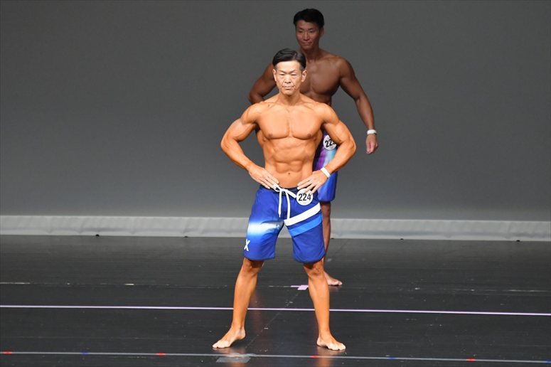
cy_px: 184
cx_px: 276
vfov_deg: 4.0
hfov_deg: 6.0
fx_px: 5278
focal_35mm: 345
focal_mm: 230
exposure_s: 1/400
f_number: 5.6
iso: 5000
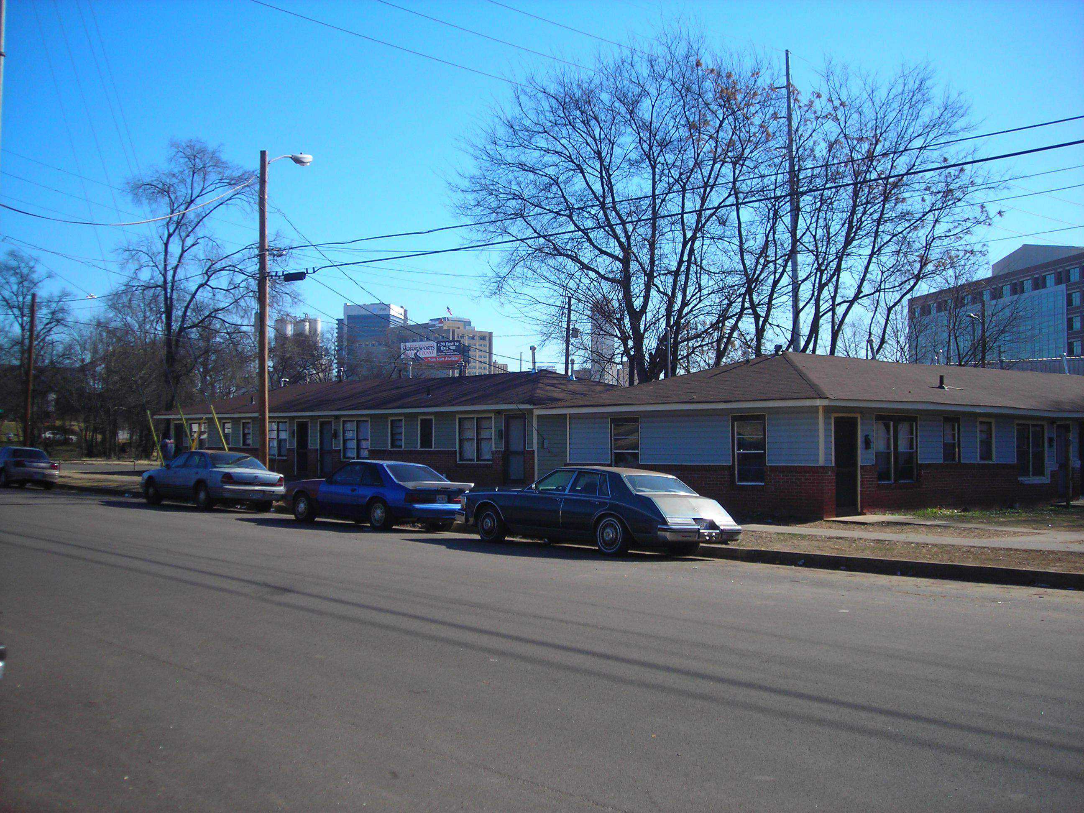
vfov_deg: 37.7
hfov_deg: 49.0
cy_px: 406
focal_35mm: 38
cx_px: 542
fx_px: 1190
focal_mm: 6.3
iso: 50
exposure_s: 1/144
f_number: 6.4
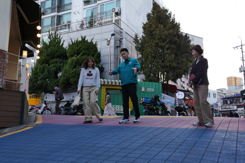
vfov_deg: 37.9
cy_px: 82
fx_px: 238
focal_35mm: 35
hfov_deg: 54.4
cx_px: 122
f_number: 5.6
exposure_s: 1/125
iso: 200
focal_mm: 15.9
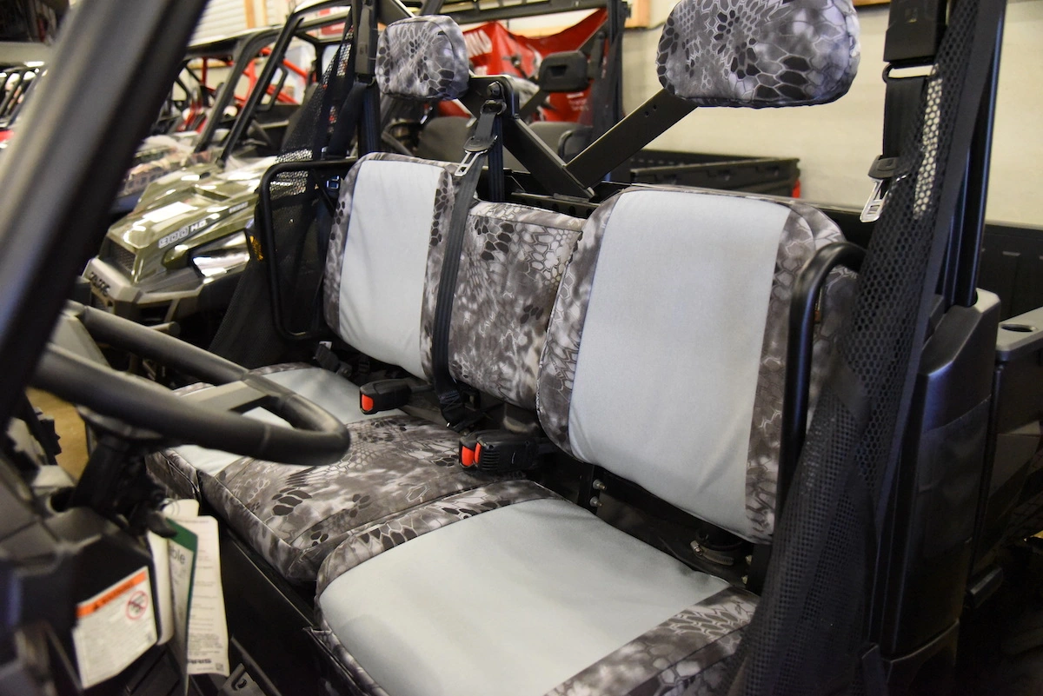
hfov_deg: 60.3
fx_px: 898
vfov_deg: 42.4
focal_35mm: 31
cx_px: 522
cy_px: 348
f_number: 4
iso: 12800
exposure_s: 1/800
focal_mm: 31
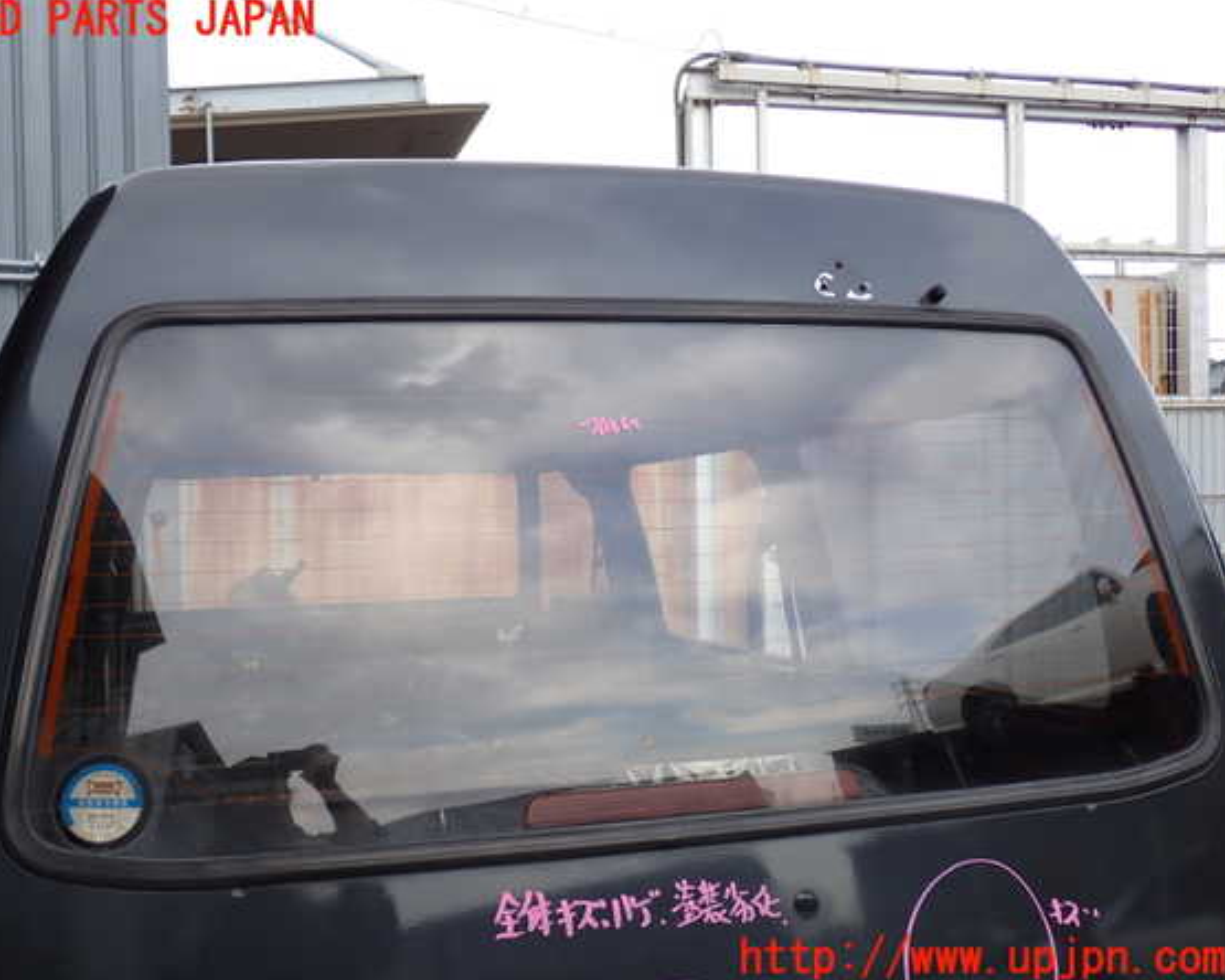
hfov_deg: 47.9
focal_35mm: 38
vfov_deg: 39.2
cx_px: 576
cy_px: 490
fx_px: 1378
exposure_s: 1/125
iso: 100
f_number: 2.5
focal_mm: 6.37
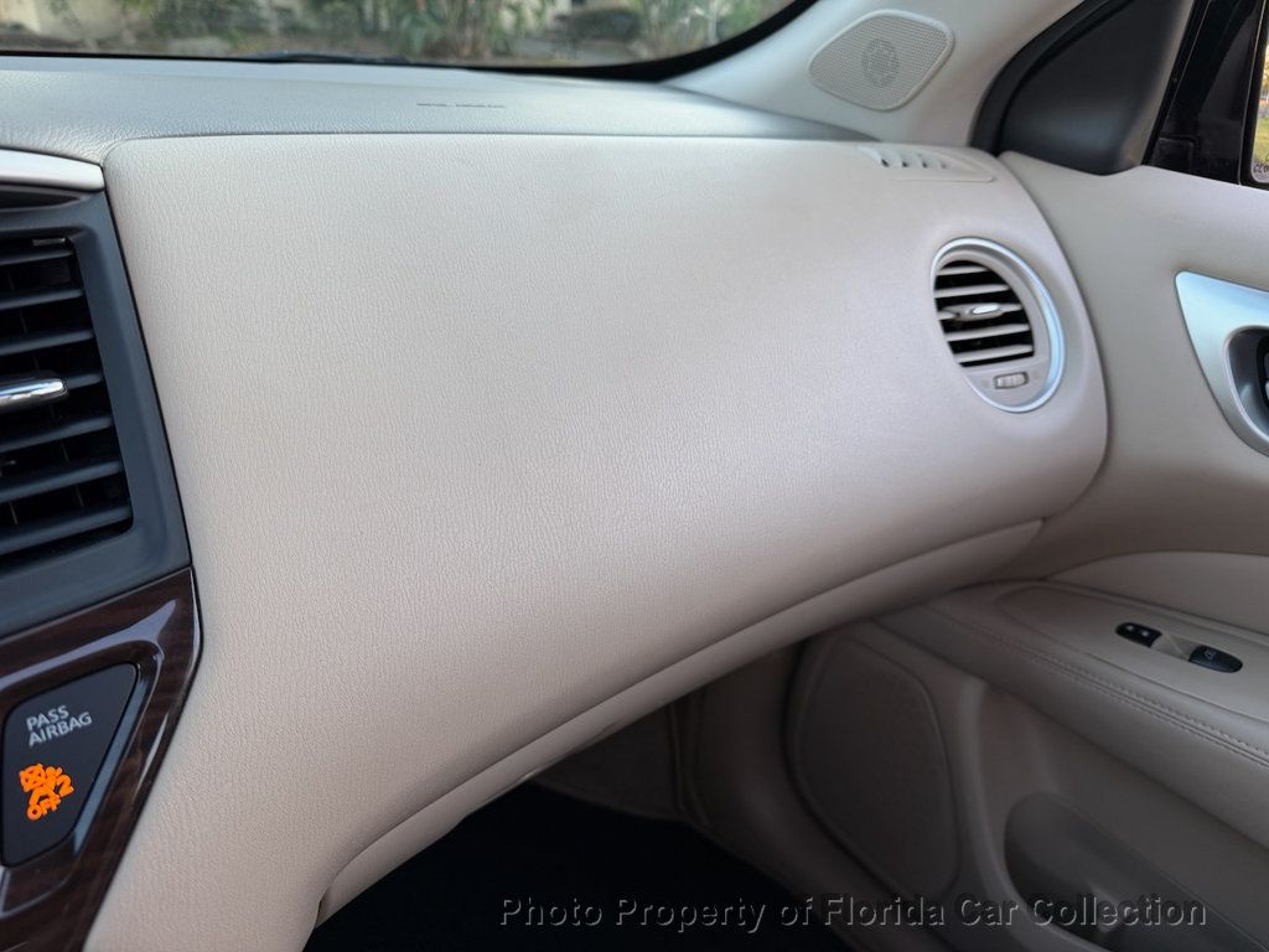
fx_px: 880
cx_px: 634
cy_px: 476
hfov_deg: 71.6
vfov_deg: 56.8
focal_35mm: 24
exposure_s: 1/121
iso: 64
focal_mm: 6.76
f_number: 1.78
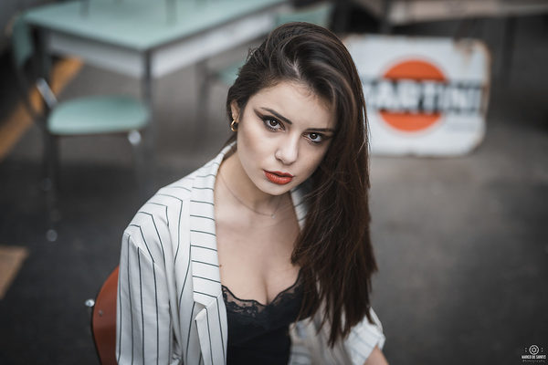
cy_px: 182
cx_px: 274
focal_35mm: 50
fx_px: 761
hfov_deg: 39.6
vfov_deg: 27.0
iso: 100
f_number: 1.4
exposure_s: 1/1000
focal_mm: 50
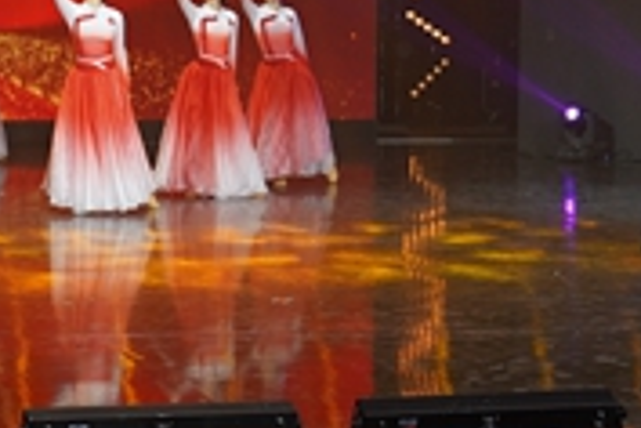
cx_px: 91
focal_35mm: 142
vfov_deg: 9.6
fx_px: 2528
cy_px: 38
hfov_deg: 14.3
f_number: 4
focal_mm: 35
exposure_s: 1/160
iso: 800
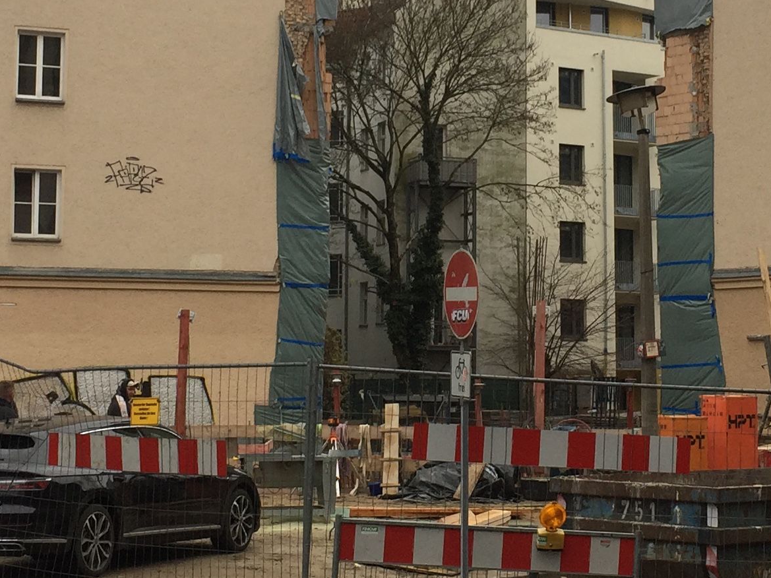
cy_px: 168
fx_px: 1804
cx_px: 505
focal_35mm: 81
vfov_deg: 18.1
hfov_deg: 24.0
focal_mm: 4.15
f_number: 2.2
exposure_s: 1/201
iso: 32
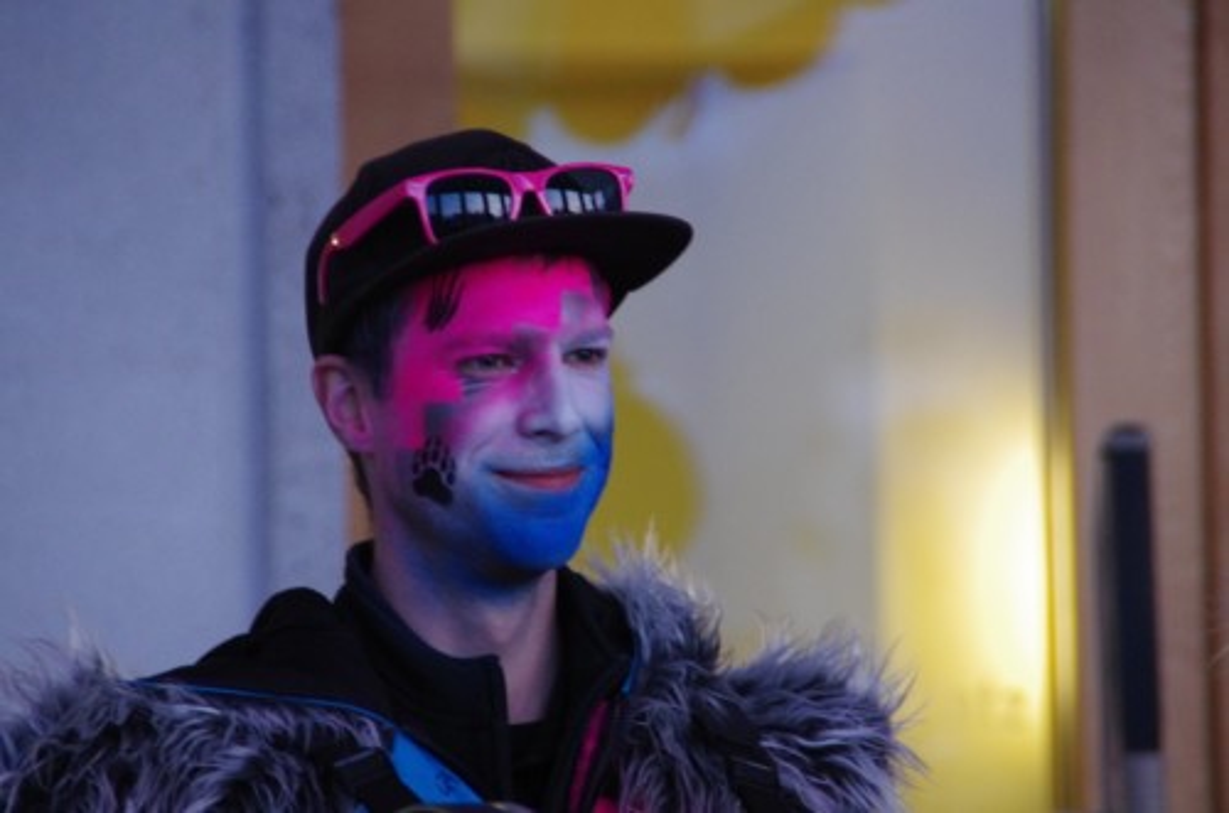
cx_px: 614
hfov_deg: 6.9
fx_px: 10219
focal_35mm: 300
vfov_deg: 4.6
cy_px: 406
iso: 3200
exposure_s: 1/100
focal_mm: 200
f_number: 6.3
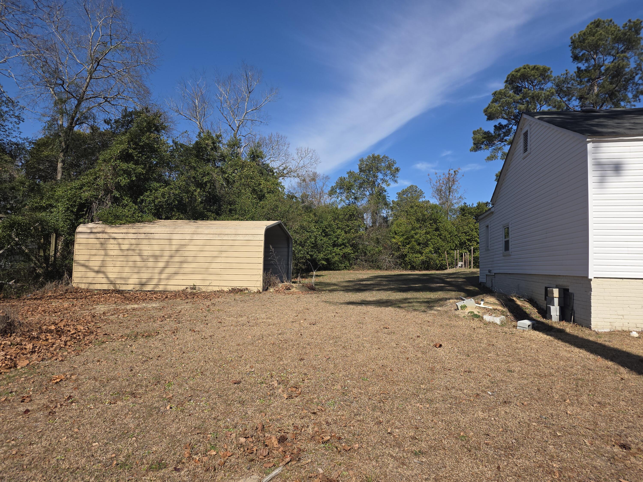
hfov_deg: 73.9
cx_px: 322
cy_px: 241
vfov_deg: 58.9
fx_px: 427
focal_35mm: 23
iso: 12
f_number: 1.7
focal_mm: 6.25
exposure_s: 1/1189
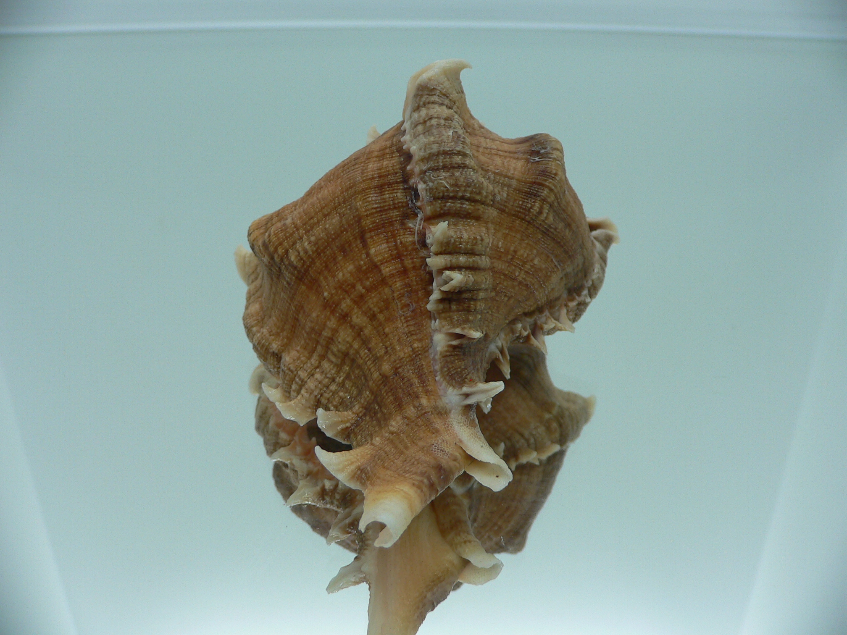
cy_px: 318
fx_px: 856
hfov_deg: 52.6
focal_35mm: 35
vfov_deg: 40.7
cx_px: 424
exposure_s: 1/60
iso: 80
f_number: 2.8
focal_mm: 4.6
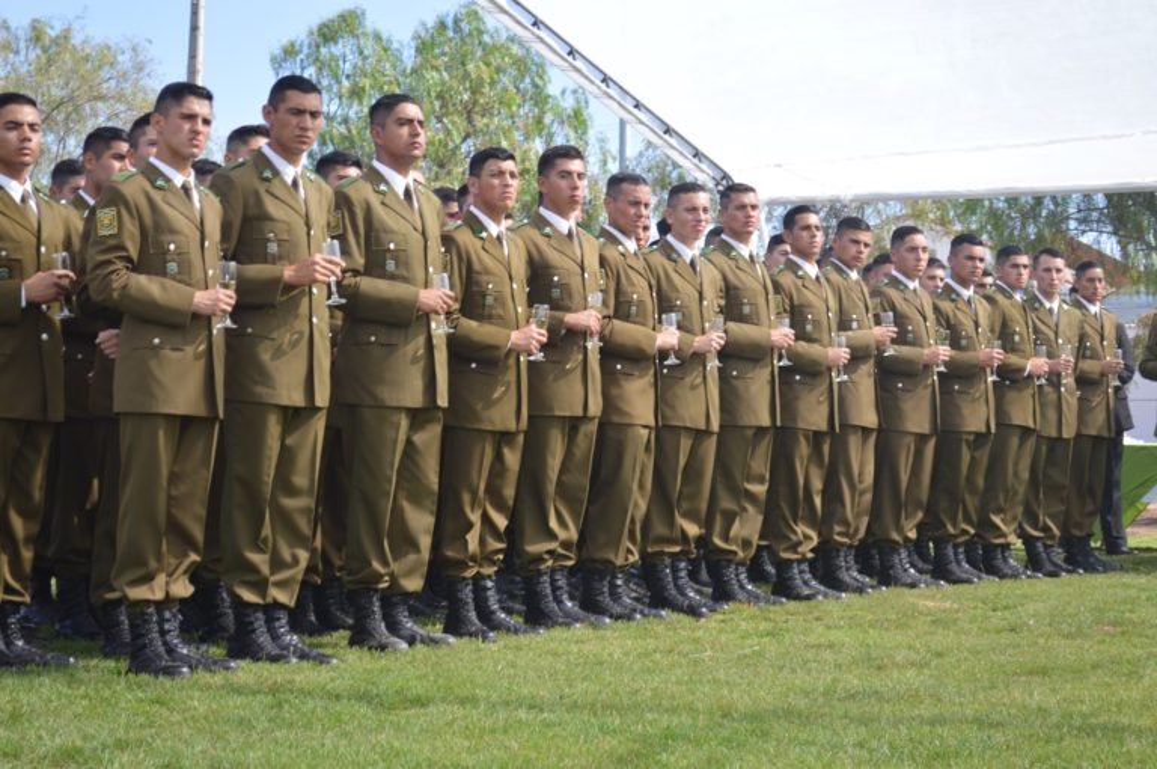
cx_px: 578
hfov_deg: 24.6
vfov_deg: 16.5
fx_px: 2648
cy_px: 384
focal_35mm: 82
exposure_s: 1/160
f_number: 5.6
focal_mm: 55
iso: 100
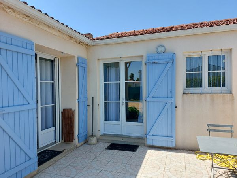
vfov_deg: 56.8
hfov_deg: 71.6
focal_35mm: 24
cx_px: 118
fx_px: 164
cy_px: 89
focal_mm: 5.23
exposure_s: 1/690
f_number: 1.8
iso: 32
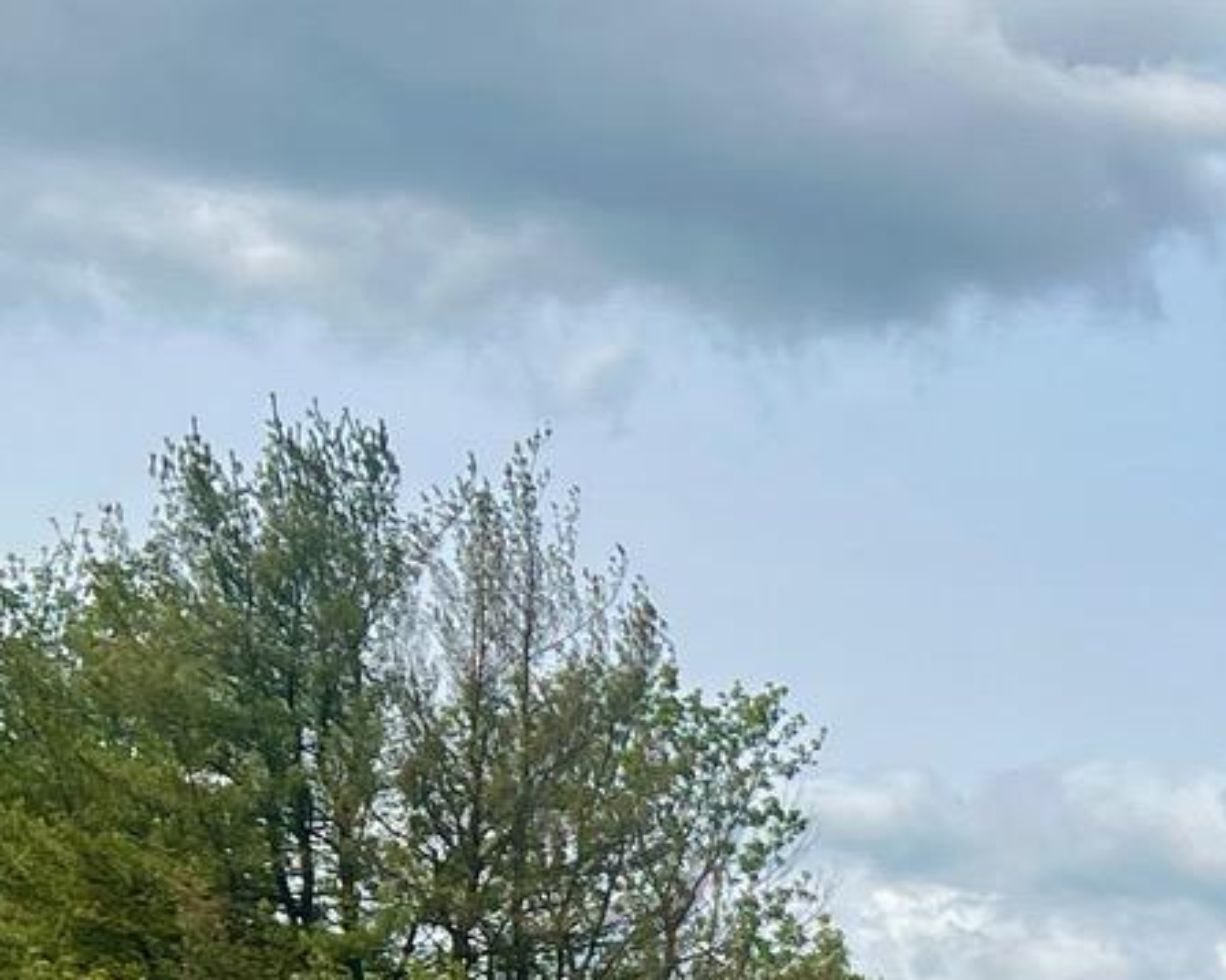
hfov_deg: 15.2
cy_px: 1571
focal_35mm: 116
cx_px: 1916
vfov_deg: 12.5
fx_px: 4207
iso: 50
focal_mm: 5.7
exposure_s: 1/5587
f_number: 1.5
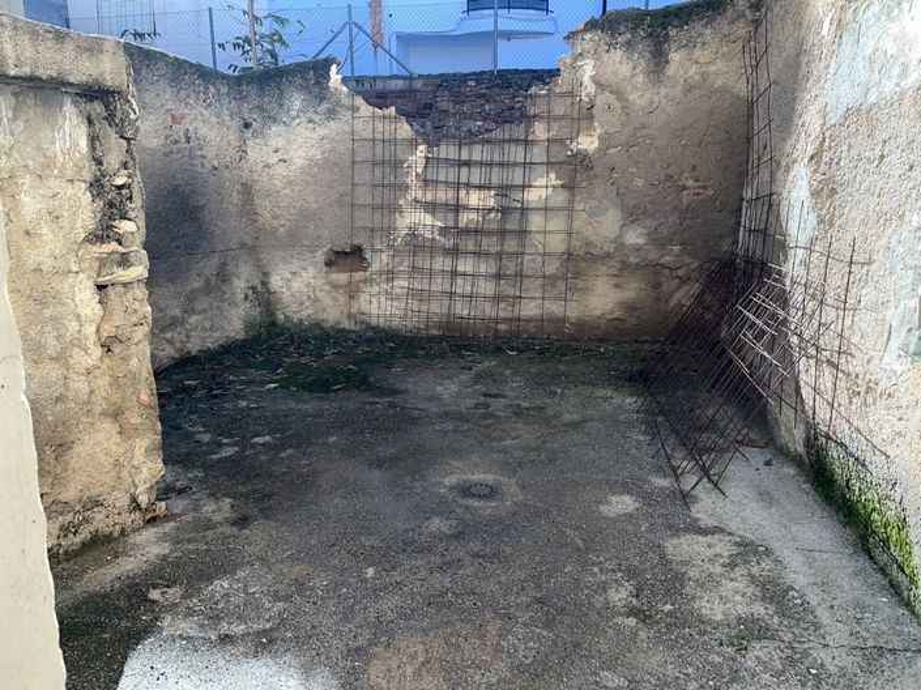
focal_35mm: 26
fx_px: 691
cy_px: 345
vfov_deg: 53.0
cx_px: 460
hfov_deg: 67.3
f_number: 1.6
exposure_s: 1/1163
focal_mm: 5.1
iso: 32
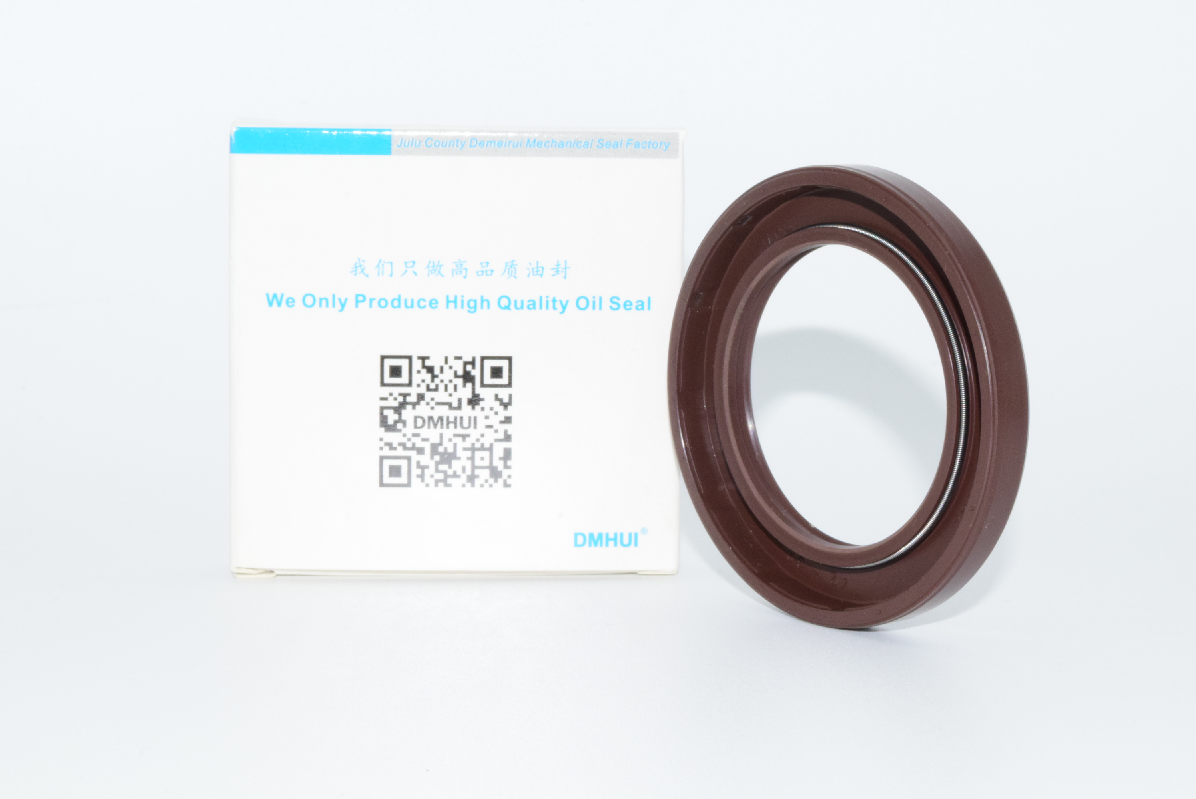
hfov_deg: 24.6
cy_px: 400
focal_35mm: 82
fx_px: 2743
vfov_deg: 16.6
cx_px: 598
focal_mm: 55
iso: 1600
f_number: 36
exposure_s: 1/60
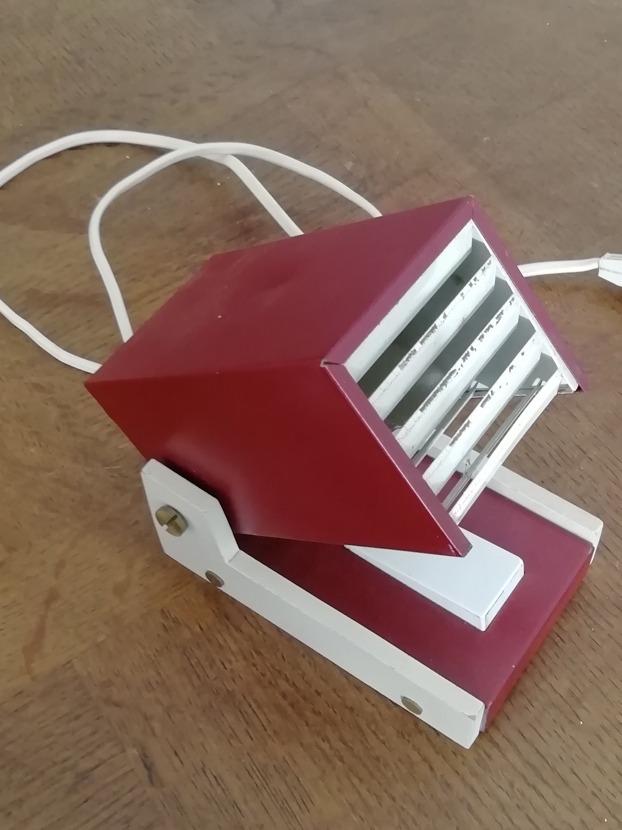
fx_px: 1126
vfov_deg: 40.4
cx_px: 365
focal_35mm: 47
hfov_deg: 30.8
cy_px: 438
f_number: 2.2
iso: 250
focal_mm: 3.21
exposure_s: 1/33.3
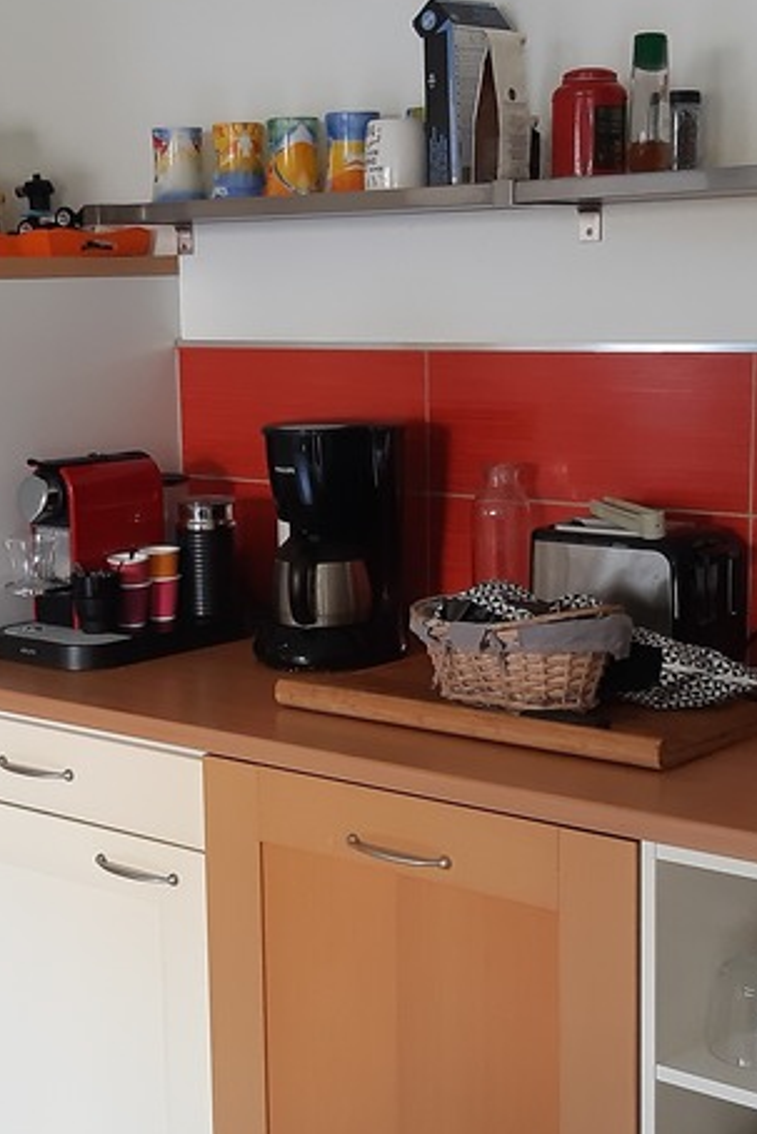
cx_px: 292
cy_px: 642
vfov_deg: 32.8
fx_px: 1922
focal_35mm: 61
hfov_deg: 22.2
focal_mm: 3.92
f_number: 1.7
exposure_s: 1/50
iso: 250
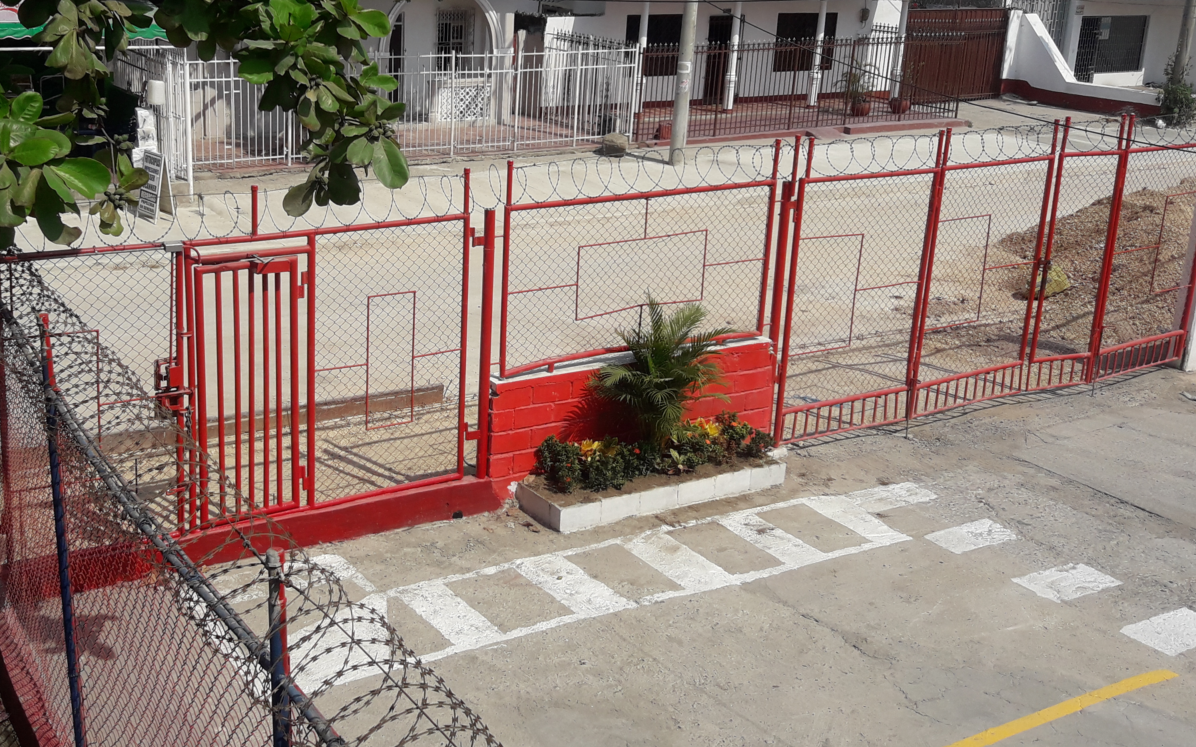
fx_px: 1336
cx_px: 458
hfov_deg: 47.8
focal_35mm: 41
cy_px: 278
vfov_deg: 31.1
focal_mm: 3.7
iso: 40
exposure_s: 1/2924
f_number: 1.9
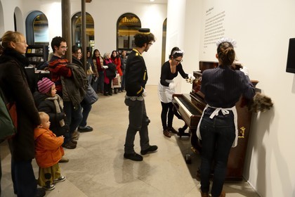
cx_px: 148
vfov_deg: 53.1
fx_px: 197
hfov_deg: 73.7
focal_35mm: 24
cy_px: 98
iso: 800
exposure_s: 1/20
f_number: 3.5
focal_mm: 24
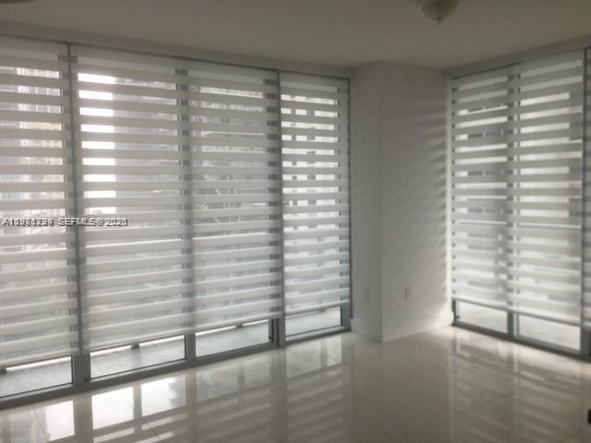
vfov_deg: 48.2
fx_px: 495
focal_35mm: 29
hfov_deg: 61.7
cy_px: 222
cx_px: 296
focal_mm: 4.15
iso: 40
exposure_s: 1/120
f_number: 2.2
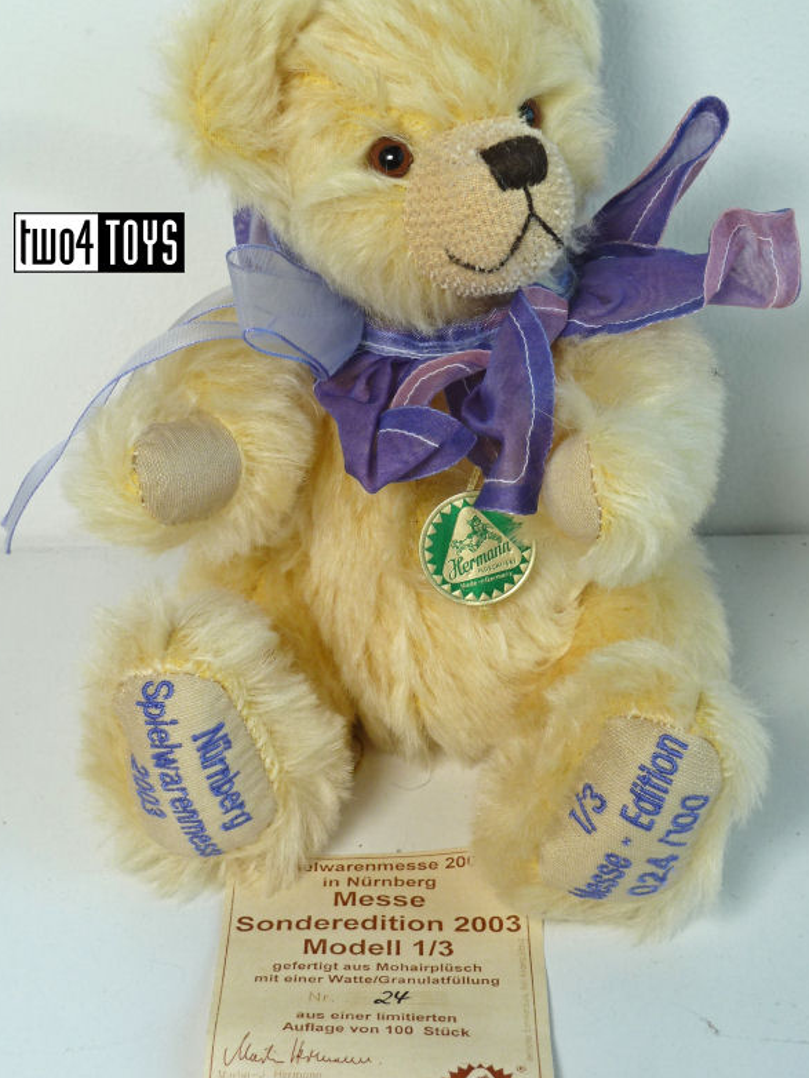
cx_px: 409
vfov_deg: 30.7
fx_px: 1962
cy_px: 484
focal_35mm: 63
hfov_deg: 23.3
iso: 100
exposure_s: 1/40
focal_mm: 9.1
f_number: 3.9
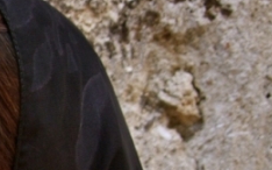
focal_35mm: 281
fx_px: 2082
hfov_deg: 7.4
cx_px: -124
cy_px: 236
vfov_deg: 4.6
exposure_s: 1/320
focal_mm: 22
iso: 50
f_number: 3.2
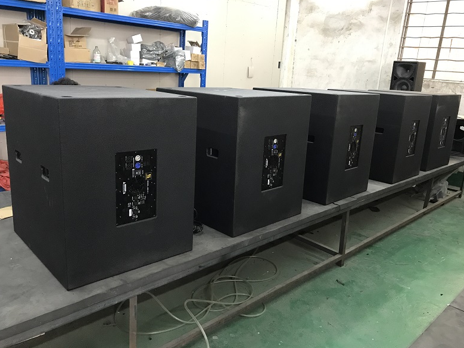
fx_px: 389
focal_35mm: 29
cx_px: 233
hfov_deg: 61.7
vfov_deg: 48.2
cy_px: 172
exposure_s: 1/17
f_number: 1.8
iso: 80
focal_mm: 3.99
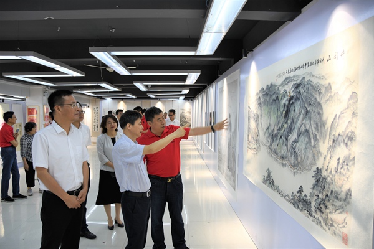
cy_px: 124
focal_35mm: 27
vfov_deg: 47.9
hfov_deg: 67.4
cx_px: 187
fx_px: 280
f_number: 3.5
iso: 200
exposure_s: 1/25
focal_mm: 18
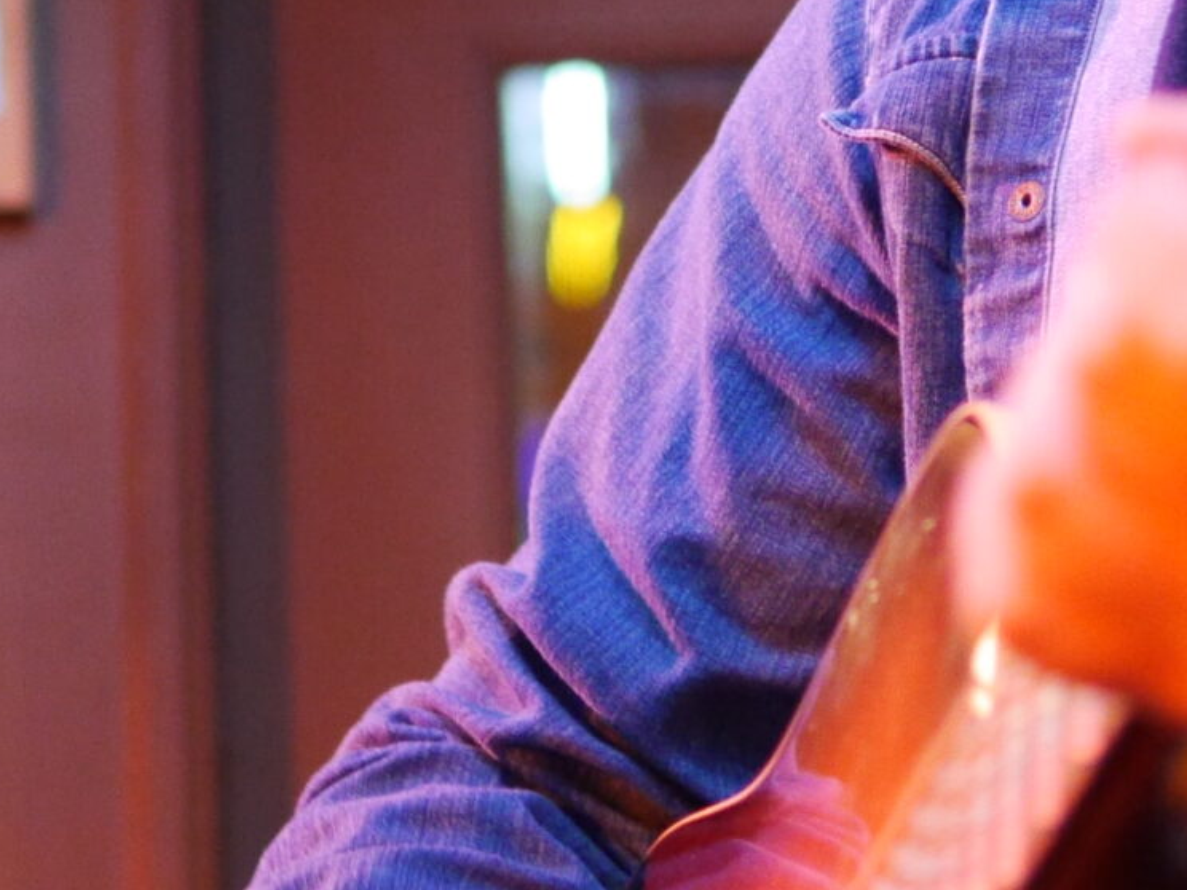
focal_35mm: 172
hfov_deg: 11.5
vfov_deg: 8.6
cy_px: -131
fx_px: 5898
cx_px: 638
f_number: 1.4
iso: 1250
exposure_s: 1/60
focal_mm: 25
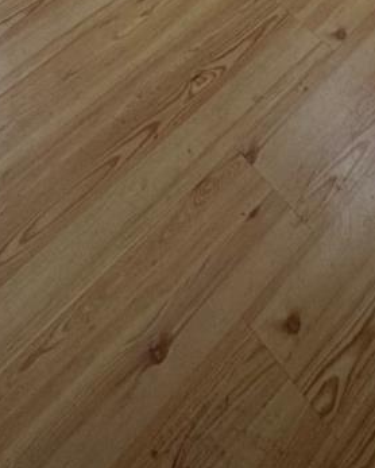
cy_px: -406
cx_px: 204
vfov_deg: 20.5
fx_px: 818
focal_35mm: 59
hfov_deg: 25.8
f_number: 2.2
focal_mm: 2.22
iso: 200
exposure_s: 1/60
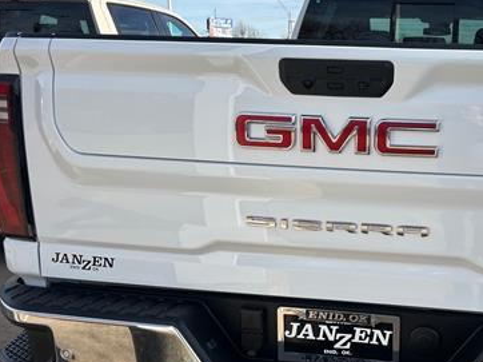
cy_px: 210
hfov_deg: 39.8
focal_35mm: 46
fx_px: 641
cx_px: 380
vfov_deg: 31.4
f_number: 1.5
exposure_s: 1/3460
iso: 50
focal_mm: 5.7
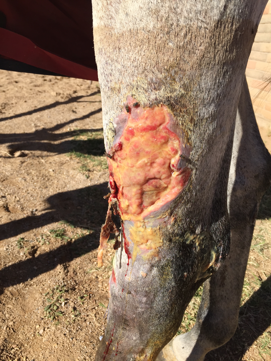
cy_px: 180
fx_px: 303
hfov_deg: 48.2
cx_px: 136
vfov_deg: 61.7
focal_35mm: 29
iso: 32
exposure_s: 1/1883
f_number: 2.2
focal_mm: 4.15
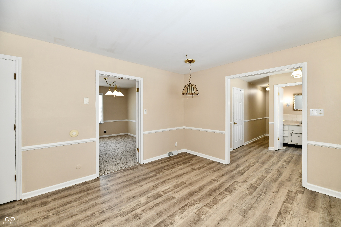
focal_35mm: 14
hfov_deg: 104.3
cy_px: 114
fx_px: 133
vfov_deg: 81.2
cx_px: 170
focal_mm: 14
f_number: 6.3
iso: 640
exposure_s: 1/60
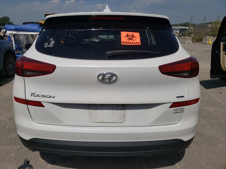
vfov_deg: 53.1
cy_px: 84
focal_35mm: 26
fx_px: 170
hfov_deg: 67.3
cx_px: 113
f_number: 1.5
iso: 50
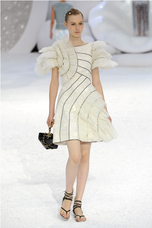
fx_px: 1266
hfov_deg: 6.9
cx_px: 76
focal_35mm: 200
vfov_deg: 10.3
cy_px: 114
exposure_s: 1/1250
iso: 800
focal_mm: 200
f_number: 5.6
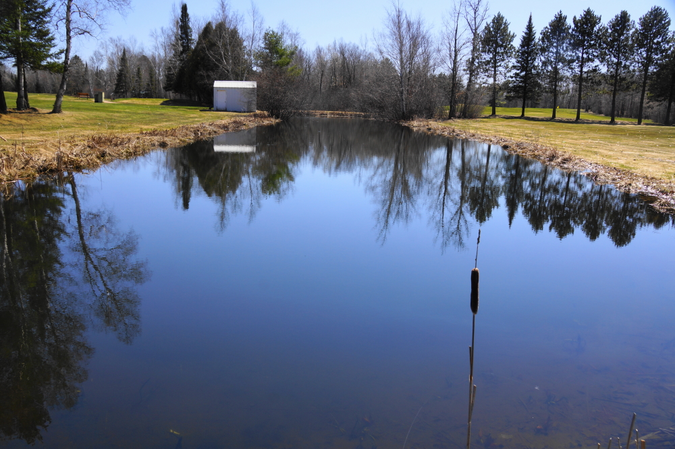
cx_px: 338
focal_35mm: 27
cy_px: 224
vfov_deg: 47.9
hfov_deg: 67.4
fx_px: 506
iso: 100
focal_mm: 18
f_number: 9
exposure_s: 1/100
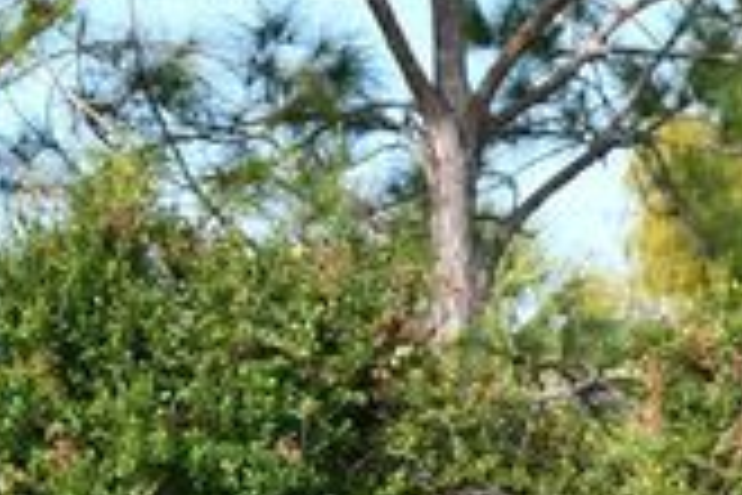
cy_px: 860
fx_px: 6080
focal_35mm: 295
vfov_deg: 4.6
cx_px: 805
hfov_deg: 6.9
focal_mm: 38
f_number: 8
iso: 200
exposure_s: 1/250
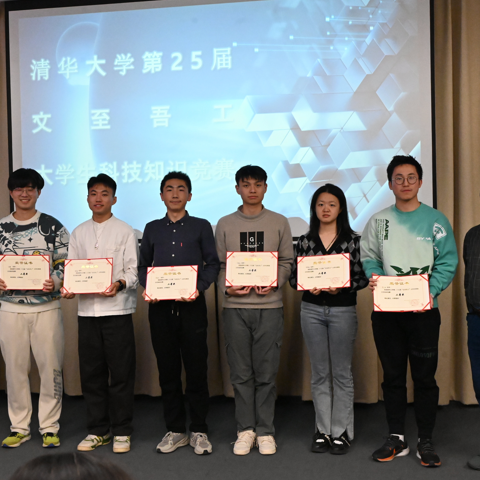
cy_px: 238
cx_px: 213
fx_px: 831
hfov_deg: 32.2
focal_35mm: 53
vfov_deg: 32.2
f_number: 9
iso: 16000
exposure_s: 1/320
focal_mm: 41
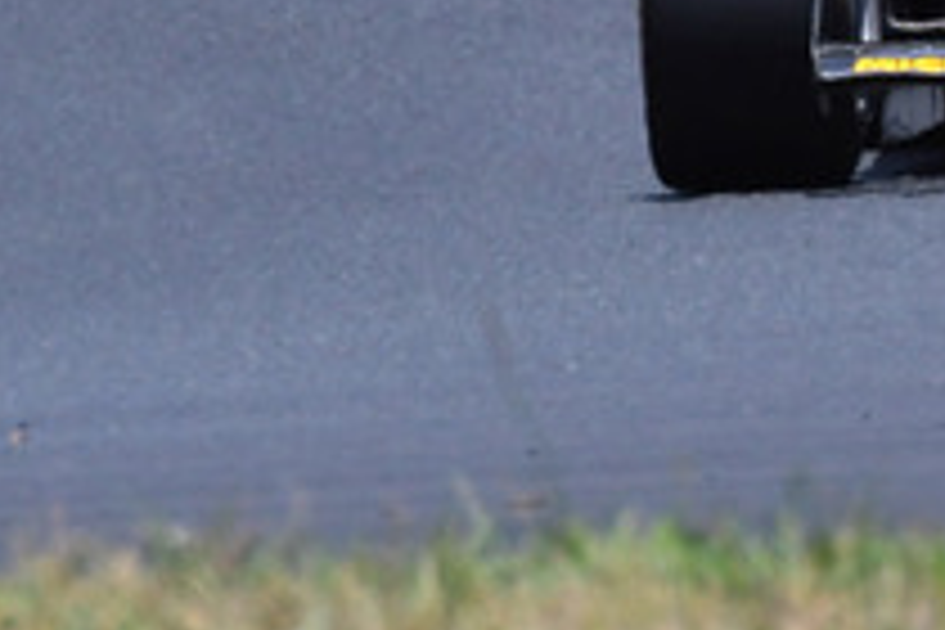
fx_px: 69006
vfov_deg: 0.5
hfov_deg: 0.8
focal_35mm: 2629
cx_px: 1422
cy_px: -468
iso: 400
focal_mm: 460
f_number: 11
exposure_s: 1/640
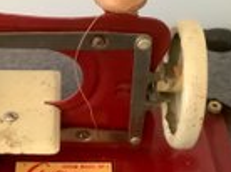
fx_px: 513
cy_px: 101
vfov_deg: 19.1
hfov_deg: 25.2
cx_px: 69
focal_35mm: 77
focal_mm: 3.3
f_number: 2.4
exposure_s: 1/15
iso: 800
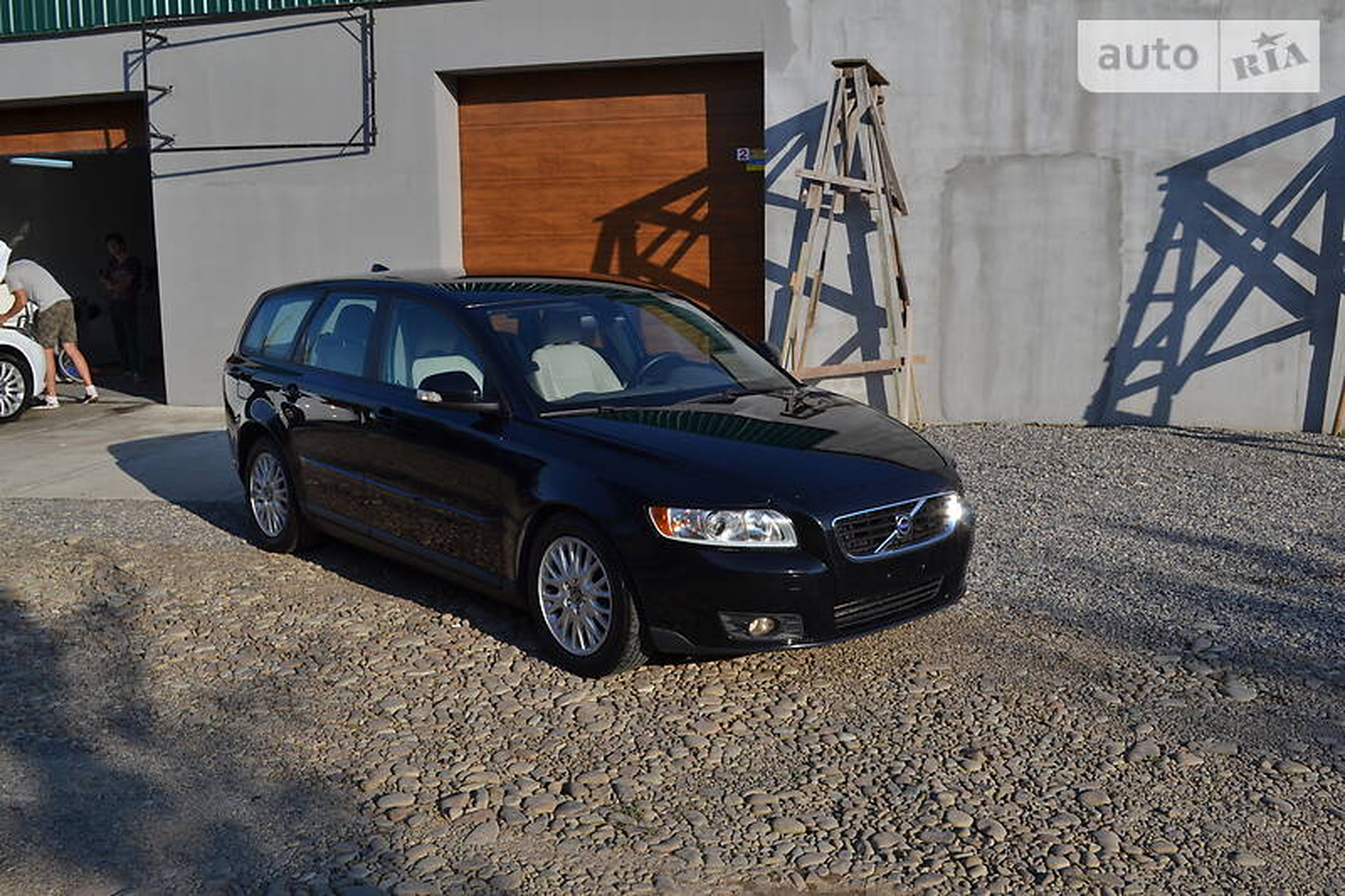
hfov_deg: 57.2
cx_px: 672
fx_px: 1233
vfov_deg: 40.0
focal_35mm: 33
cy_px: 448
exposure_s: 1/250
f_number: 8
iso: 100
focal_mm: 22
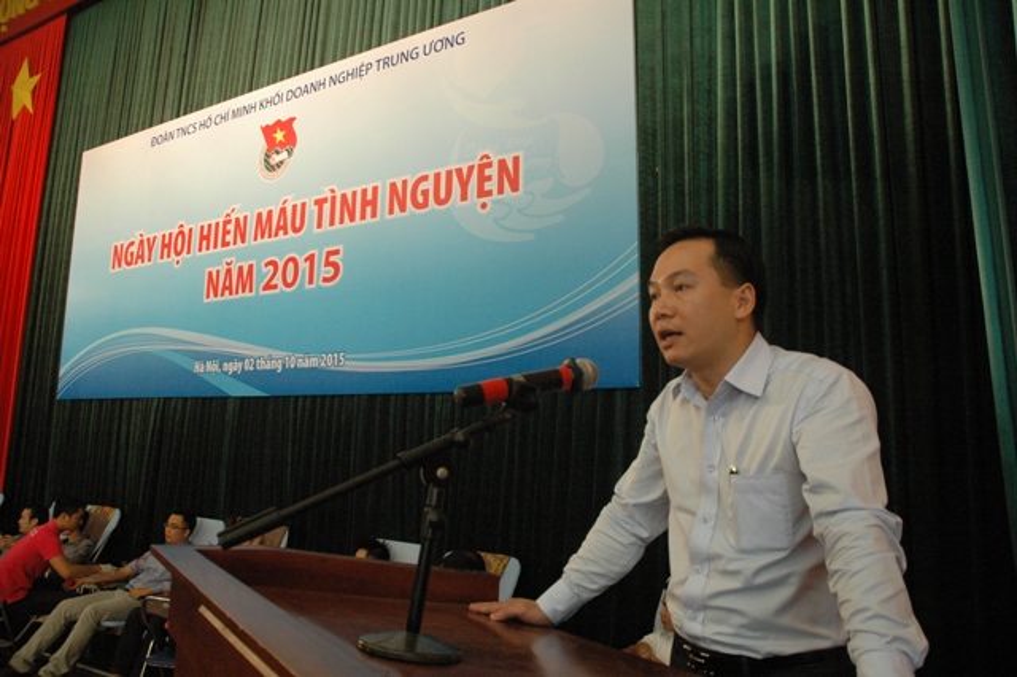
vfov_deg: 47.9
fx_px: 762
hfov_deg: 67.4
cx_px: 508
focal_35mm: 27
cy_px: 338
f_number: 5.6
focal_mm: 18
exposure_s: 1/45
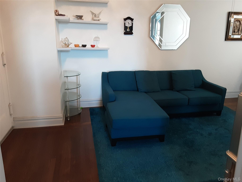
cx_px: 121
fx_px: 196
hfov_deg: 63.4
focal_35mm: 28
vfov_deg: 49.7
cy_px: 91
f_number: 1.9
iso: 200
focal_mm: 2.9
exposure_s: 1/25
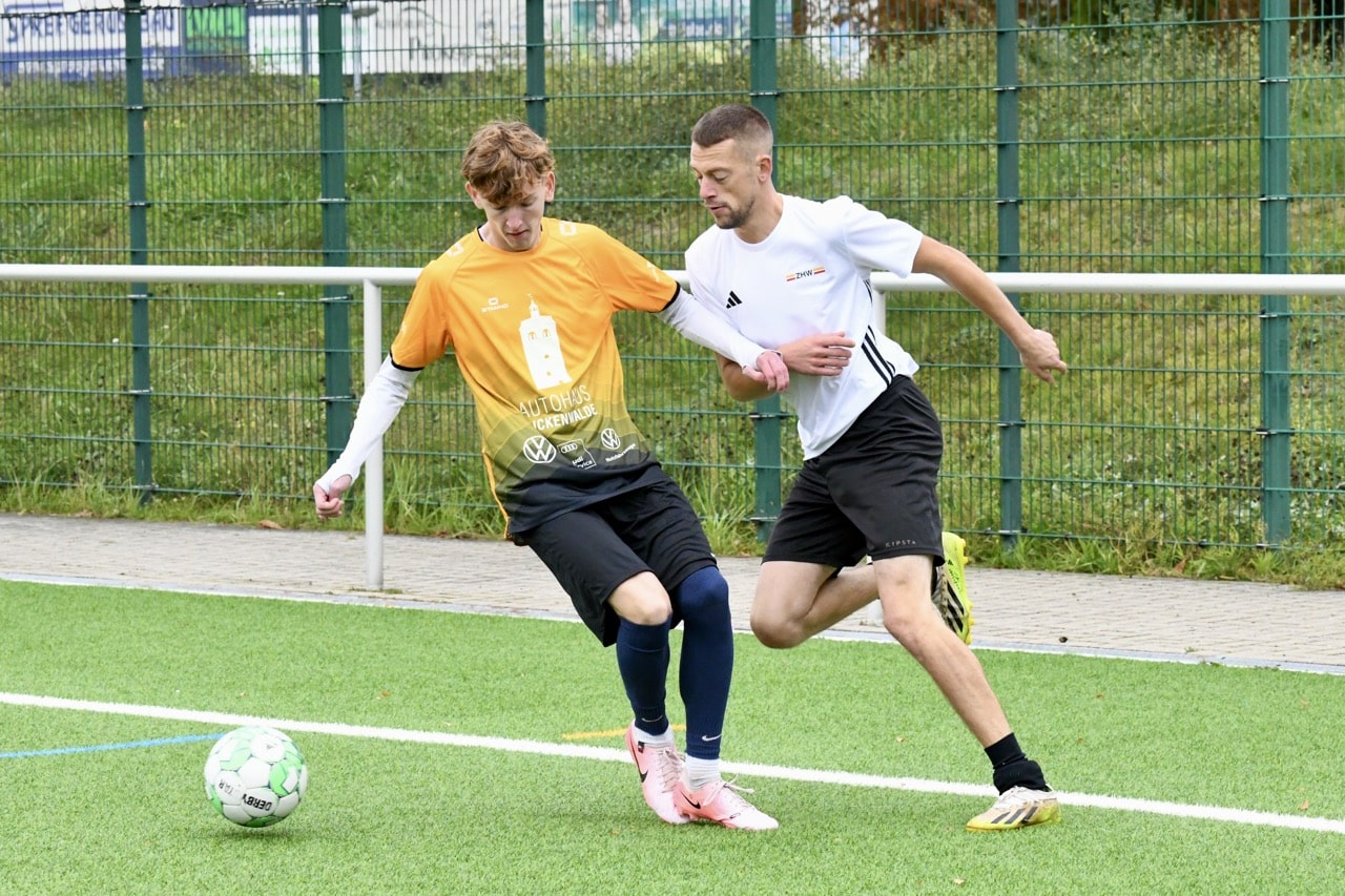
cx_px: 672
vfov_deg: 12.2
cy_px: 448
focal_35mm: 112
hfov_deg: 18.3
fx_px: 4184
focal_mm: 112
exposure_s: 1/1250
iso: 6400
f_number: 9
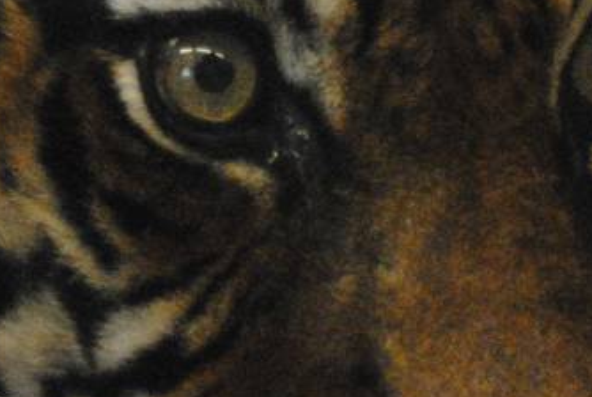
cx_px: 261
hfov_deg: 4.1
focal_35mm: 503
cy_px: 205
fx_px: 8286
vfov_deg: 2.7
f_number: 4
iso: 1600
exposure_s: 1/60
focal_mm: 70
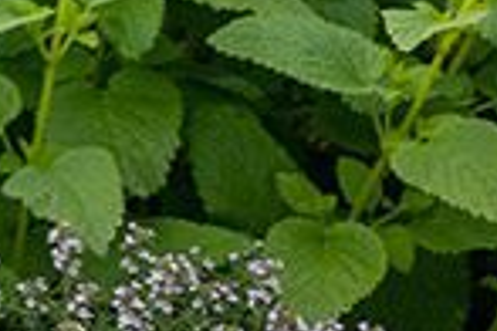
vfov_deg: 3.3
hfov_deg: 4.7
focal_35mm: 414
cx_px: -1014
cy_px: -461
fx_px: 5715
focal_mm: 41
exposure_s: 1/1000
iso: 100
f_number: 5.6
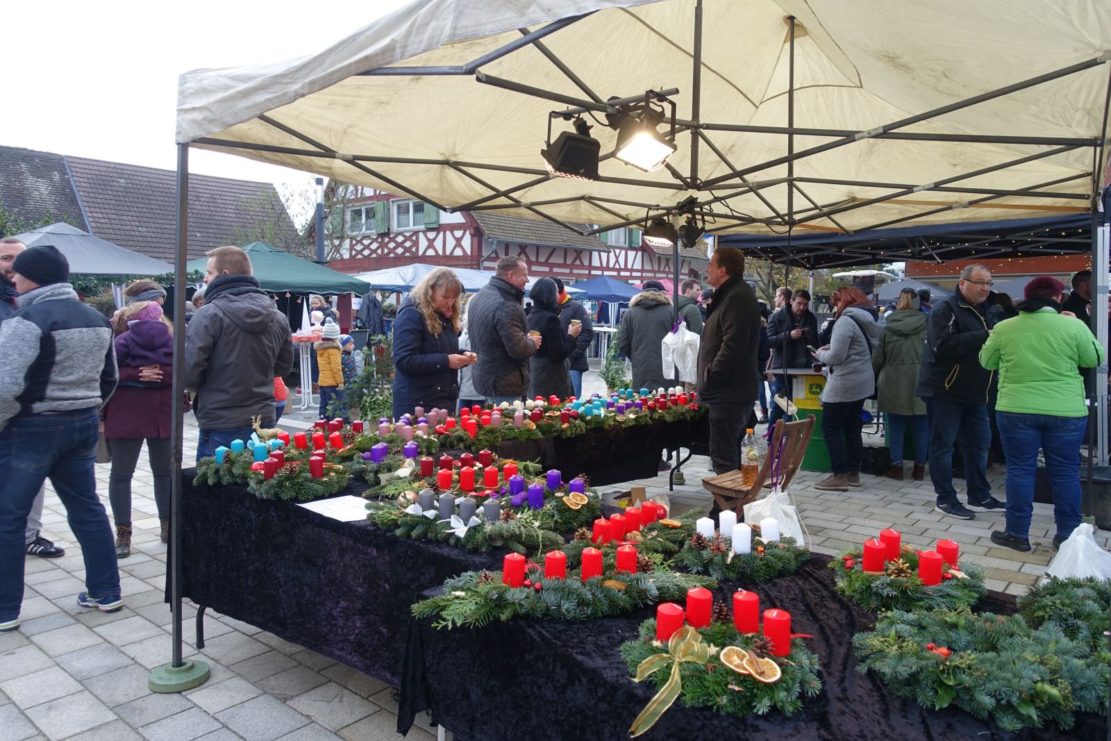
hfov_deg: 73.7
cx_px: 556
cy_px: 370
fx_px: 741
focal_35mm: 24
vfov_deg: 53.1
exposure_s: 1/80
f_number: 2.8
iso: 125
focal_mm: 8.8
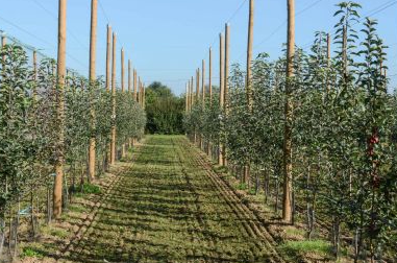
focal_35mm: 64
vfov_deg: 21.2
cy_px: 100
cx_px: 166
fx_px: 702
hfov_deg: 31.5
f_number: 7.1
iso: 100
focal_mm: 27
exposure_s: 1/320
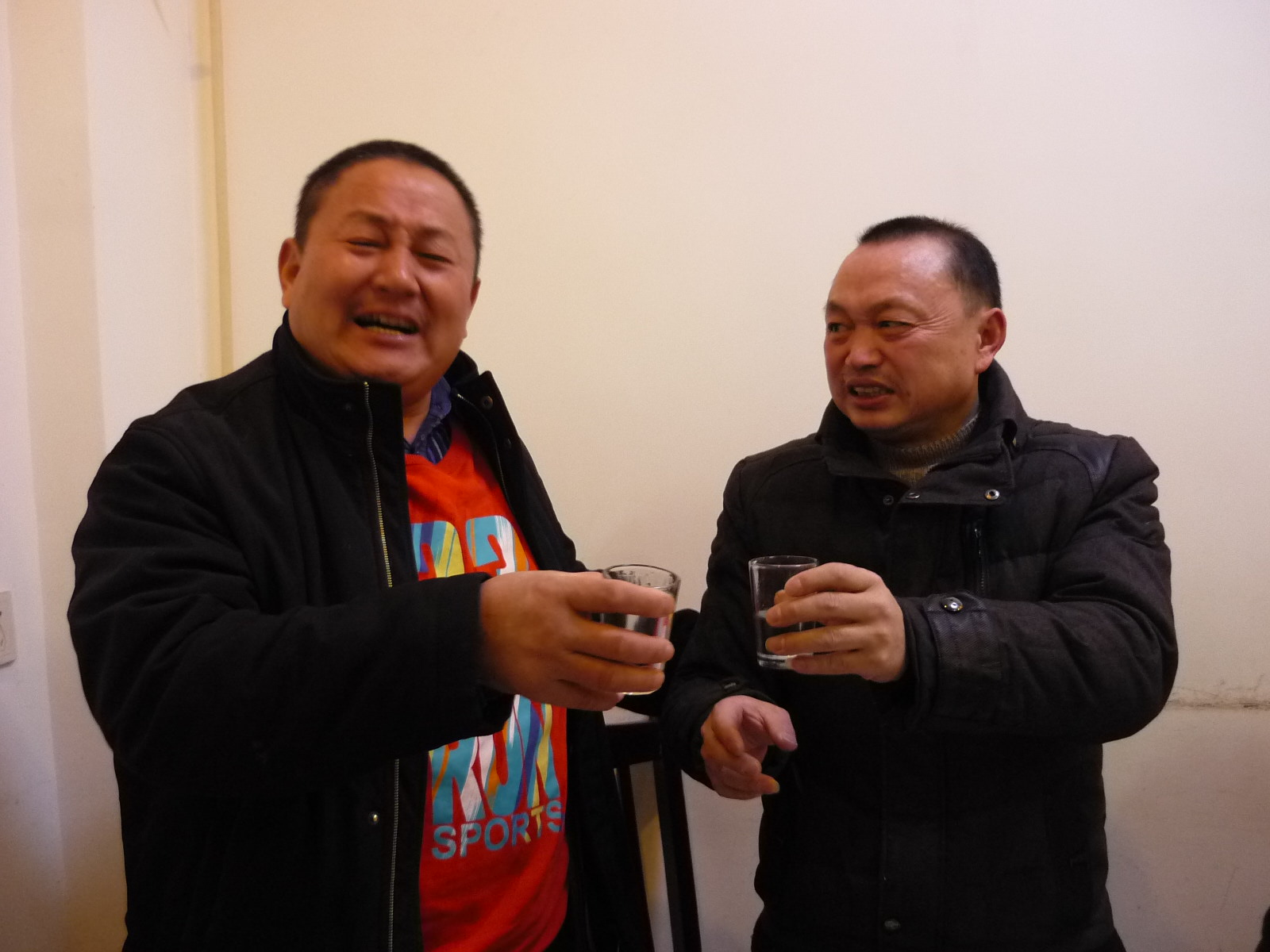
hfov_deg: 55.4
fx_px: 1211
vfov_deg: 42.9
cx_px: 635
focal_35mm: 33
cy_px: 476
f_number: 2.8
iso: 400
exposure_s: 1/8
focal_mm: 5.5
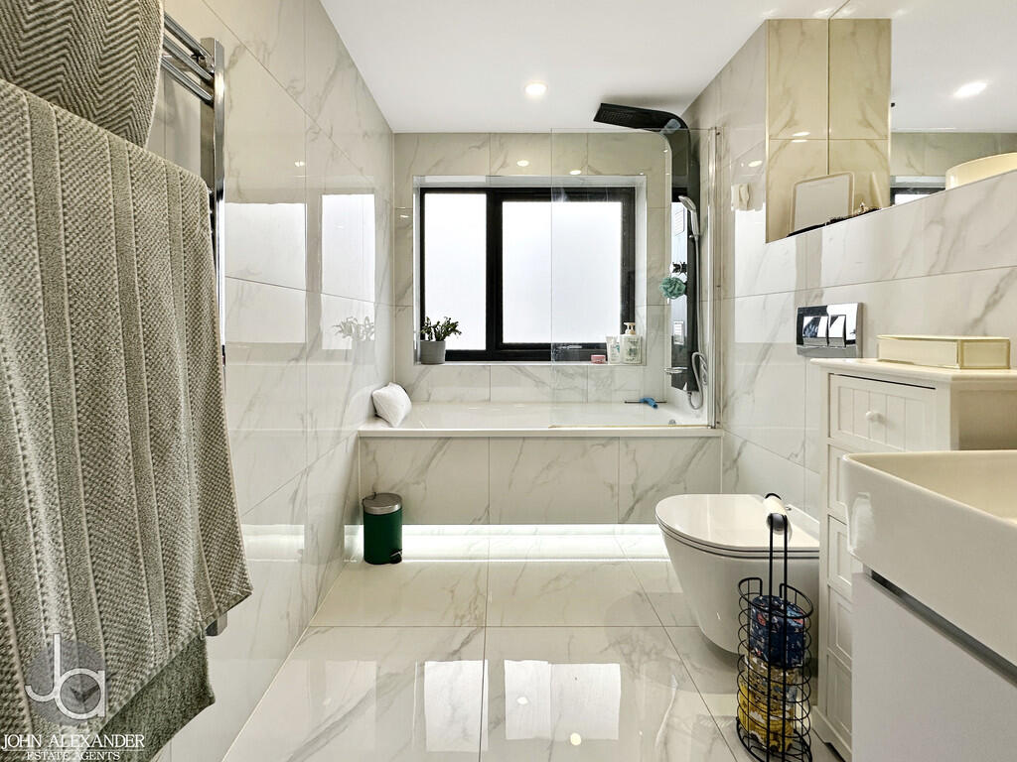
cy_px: 381
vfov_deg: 85.7
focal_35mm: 14
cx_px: 508
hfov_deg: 102.1
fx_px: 411
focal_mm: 2.22
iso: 80
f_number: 2.2
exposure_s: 1/100
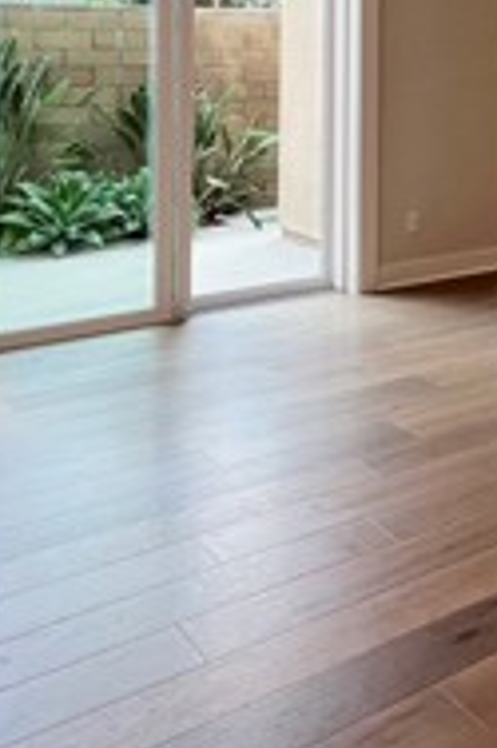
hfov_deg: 24.6
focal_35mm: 46
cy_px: 40
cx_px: 680
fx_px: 954
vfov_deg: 38.9
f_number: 1.8
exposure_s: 1/120
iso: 80
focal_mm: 1.57
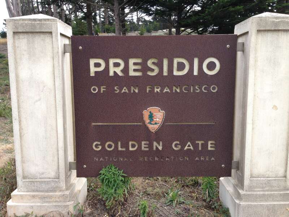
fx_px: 276
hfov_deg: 55.4
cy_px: 108
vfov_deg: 42.9
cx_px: 144
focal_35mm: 33
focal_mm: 4.12
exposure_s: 1/420
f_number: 2.4
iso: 50
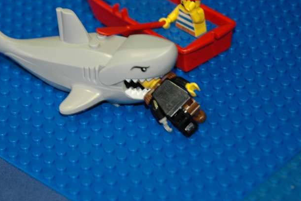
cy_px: 52
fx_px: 1296
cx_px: 111
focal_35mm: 155
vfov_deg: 8.8
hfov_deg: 13.2
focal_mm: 62
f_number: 4.5
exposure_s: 1/15
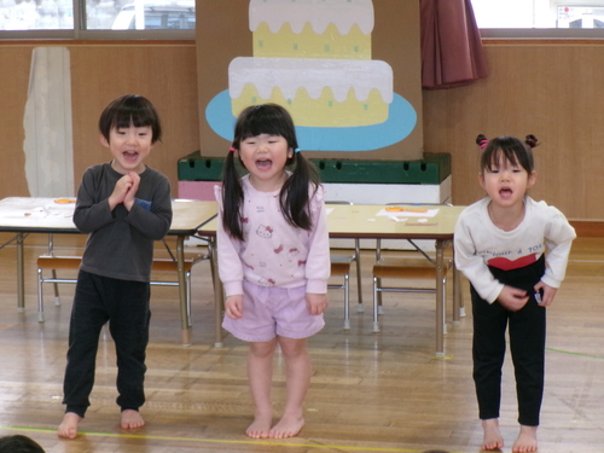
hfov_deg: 17.1
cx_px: 302
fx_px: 2007
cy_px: 226
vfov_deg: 12.9
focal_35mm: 115
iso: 400
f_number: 6.2
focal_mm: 20.6
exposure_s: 1/38
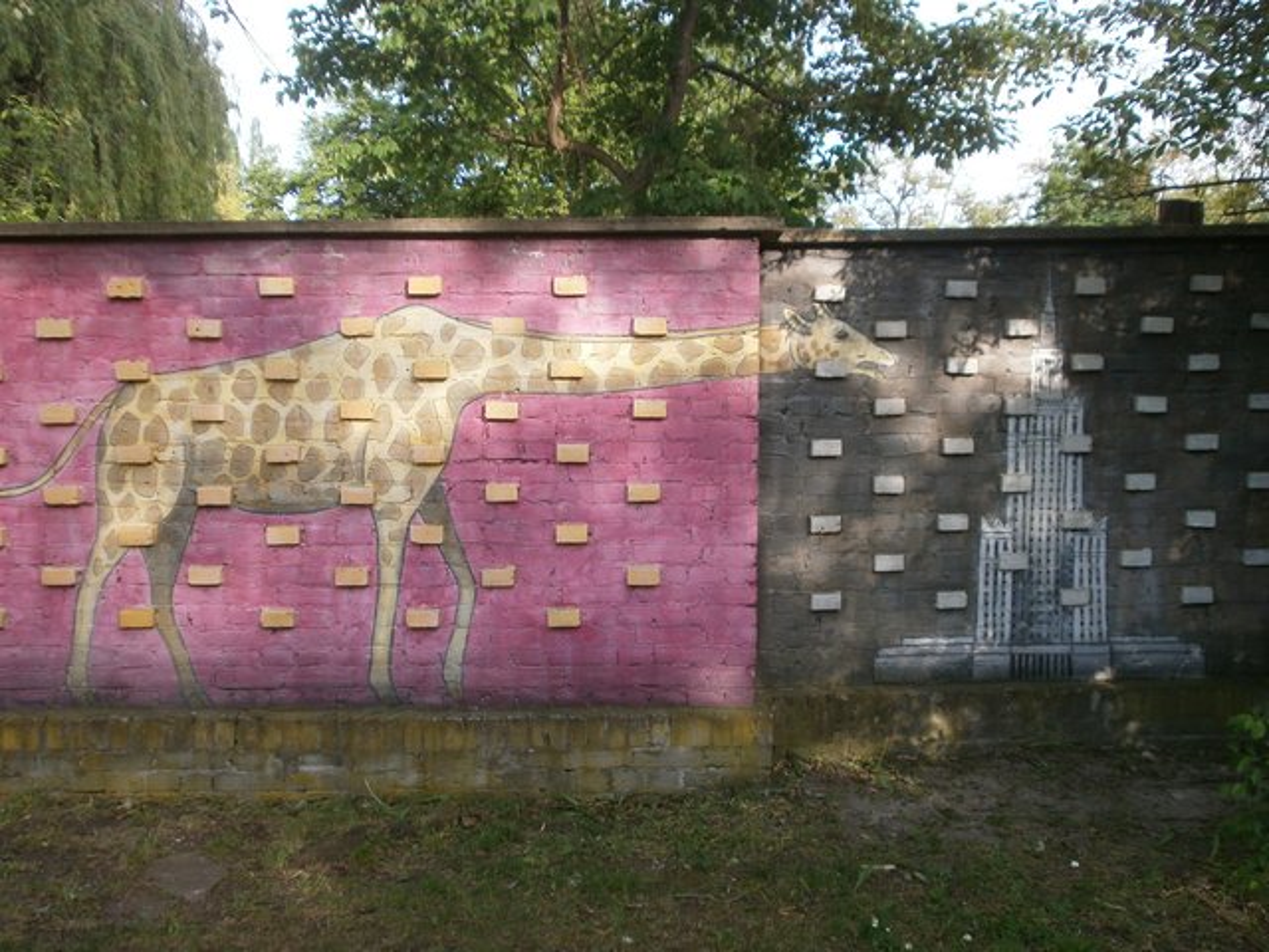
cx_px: 634
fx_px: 1173
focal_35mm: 32
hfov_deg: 56.8
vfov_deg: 44.2
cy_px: 476
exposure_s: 1/125
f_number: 3.1
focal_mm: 5.8
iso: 100
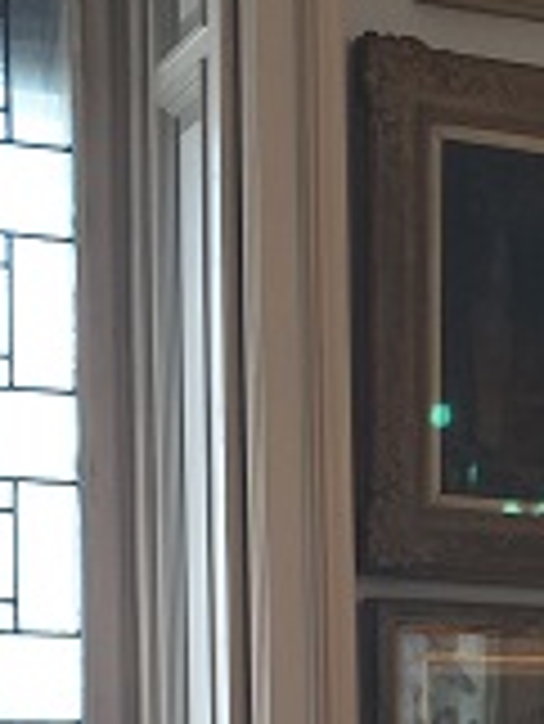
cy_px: 832
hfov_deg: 14.2
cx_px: 787
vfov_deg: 19.1
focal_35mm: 98
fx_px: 2051
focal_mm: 3.93
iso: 64
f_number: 1.7
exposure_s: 1/100
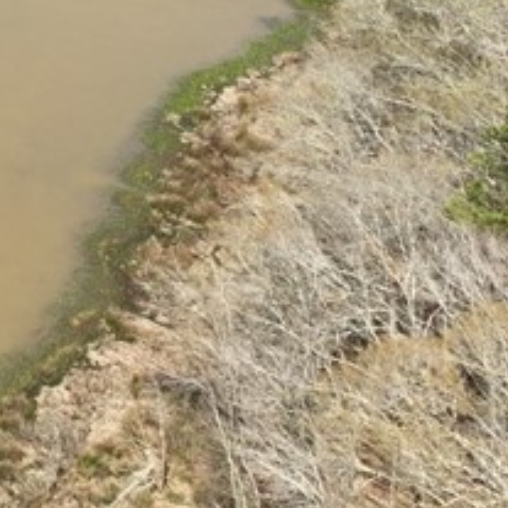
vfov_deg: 15.3
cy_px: -261
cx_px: -594
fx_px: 1743
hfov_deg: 13.5
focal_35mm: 105
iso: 100
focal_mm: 12.29
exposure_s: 1/120
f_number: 2.8
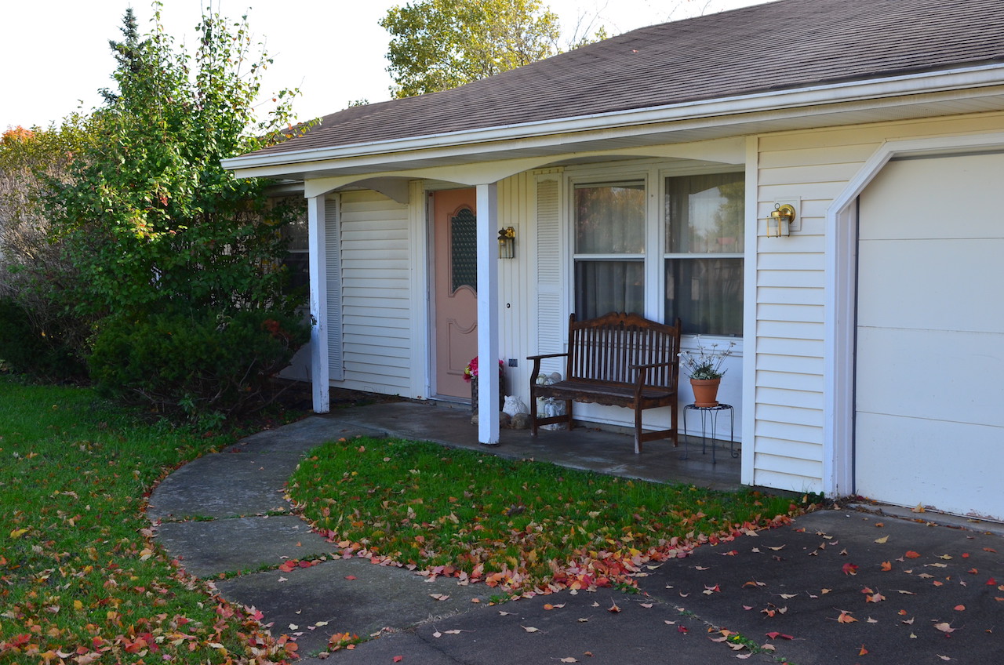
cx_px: 502
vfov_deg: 31.8
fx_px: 1169
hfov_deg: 46.5
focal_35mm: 42
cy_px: 332
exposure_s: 1/200
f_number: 10
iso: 400
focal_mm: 28
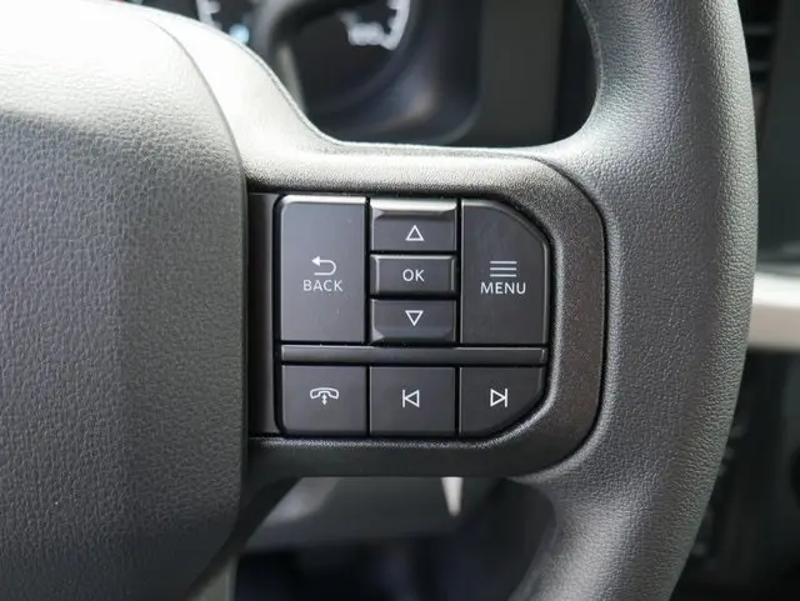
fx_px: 925
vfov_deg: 36.0
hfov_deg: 46.8
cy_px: 300
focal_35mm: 40
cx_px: 400
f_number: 4.5
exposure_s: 1/60
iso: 500
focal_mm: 20
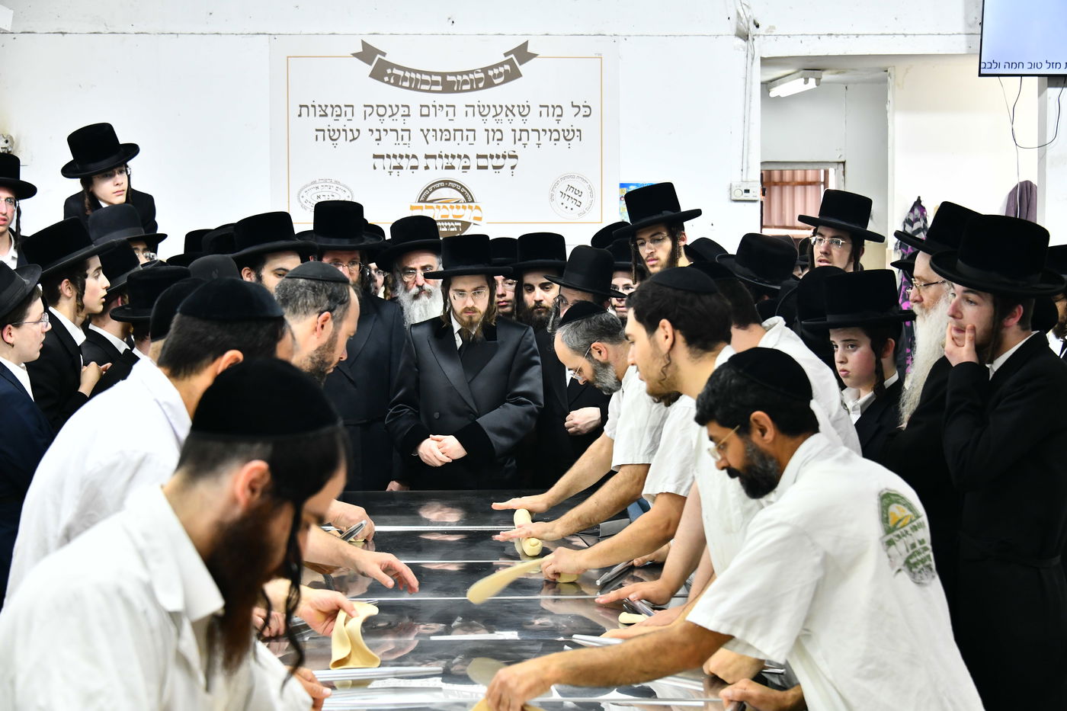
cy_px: 356
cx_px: 534
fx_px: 2134
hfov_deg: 28.1
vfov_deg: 18.9
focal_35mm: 72
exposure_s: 1/160
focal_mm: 72
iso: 1600
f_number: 5.6
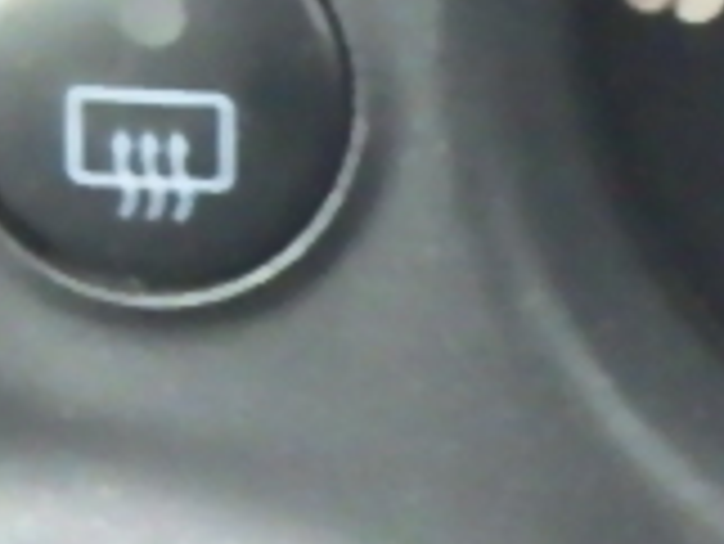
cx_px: 1043
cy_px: 598
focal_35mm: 892
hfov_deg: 2.2
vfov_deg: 1.7
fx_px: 18670
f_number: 5.5
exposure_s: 1/45
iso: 1600
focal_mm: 25
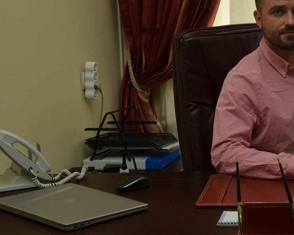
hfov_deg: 19.4
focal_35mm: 97
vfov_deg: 15.8
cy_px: 89
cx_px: 267
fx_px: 844
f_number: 7.1
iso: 100
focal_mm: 34
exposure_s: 1/160
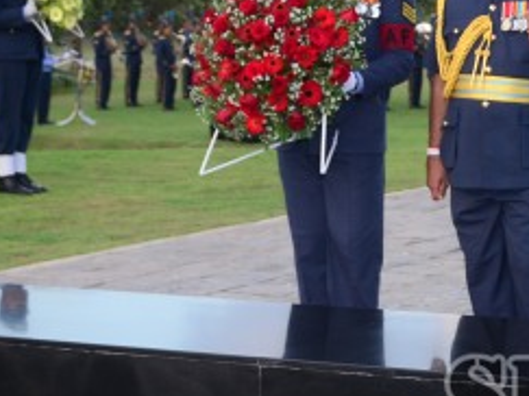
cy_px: 95
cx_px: 505
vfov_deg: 10.4
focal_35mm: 142
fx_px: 2169
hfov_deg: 13.7
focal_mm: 40
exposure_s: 1/100
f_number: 5.6
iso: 400
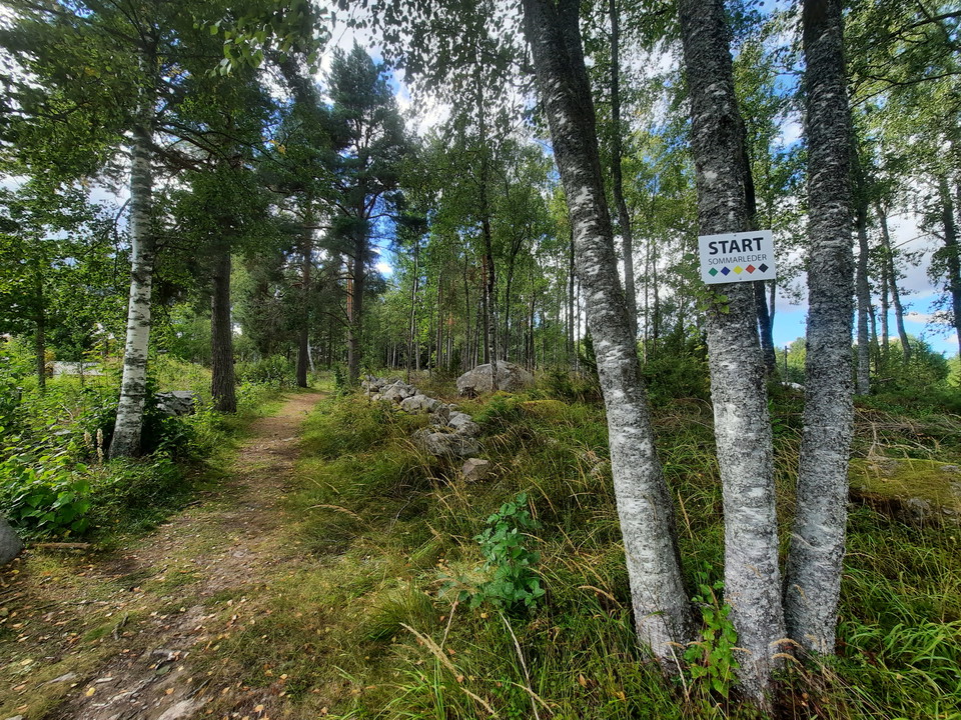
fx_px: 361
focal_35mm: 13
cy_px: 360
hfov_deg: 106.2
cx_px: 480
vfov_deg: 89.9
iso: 40
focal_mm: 1.74
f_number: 2.2
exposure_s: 1/307
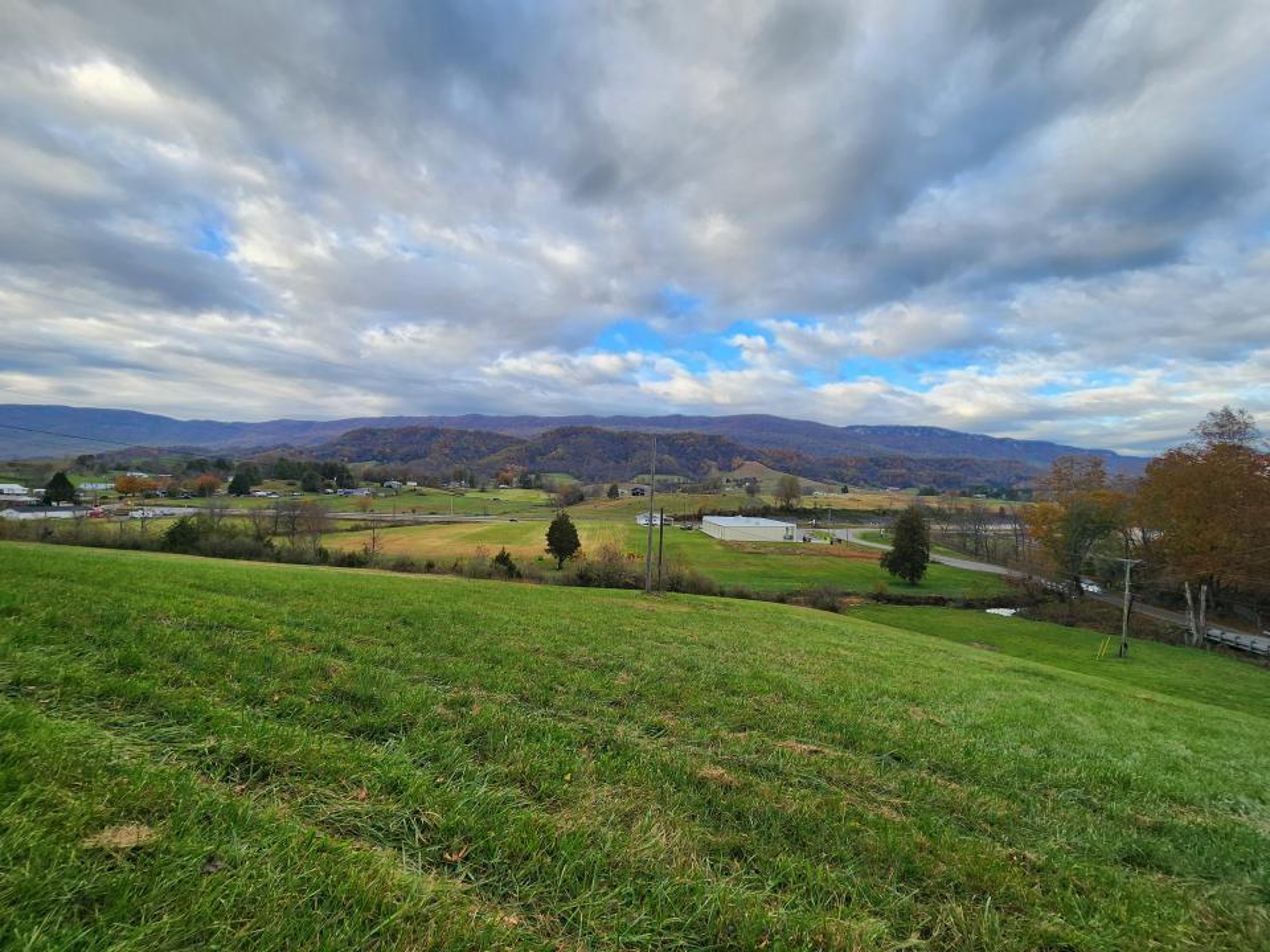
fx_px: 477
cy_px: 476
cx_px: 635
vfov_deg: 89.9
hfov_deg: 106.2
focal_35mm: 13
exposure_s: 1/311
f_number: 2.2
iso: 50
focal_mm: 2.2
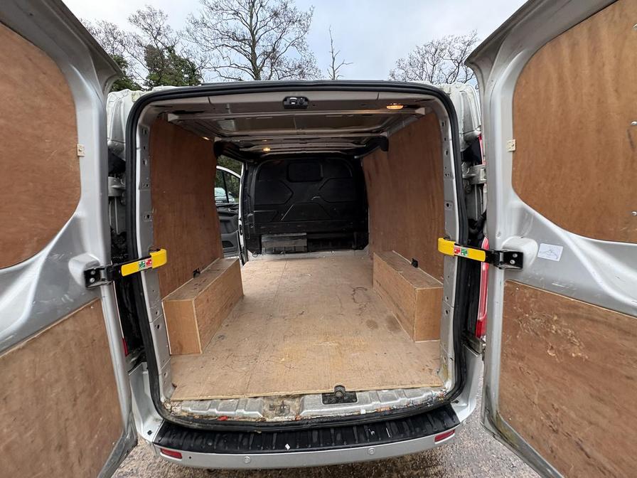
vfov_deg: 85.7
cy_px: 239
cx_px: 318
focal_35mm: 14
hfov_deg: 102.1
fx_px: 258
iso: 160
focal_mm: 2.22
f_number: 2.2
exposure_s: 1/99
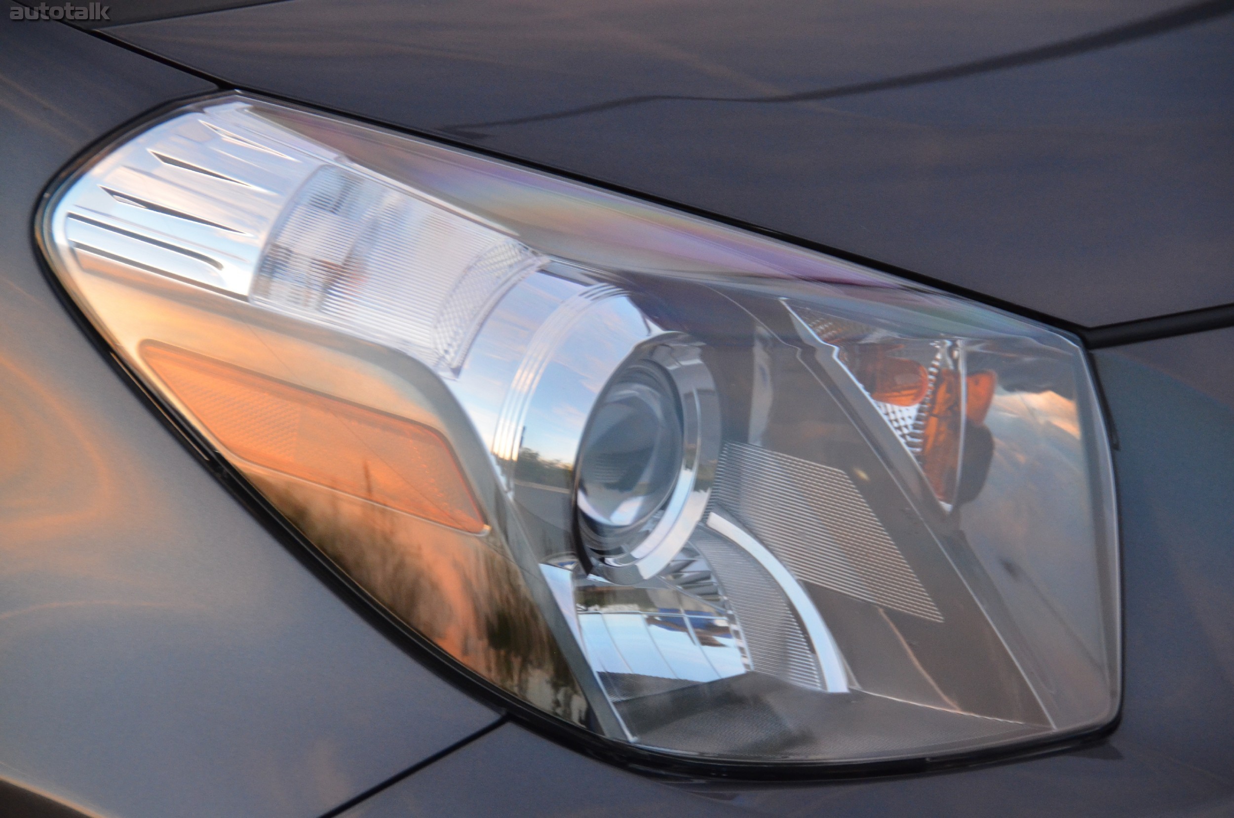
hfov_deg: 11.4
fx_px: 6157
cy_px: 409
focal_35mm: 180
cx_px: 617
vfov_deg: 7.6
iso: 1600
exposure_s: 1/80
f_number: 5.3
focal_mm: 120
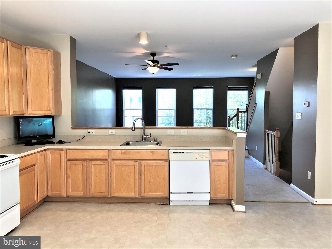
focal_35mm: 28
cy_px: 124
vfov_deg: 49.7
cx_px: 166
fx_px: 269
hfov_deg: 63.4
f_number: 1.8
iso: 20
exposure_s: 1/30
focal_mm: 4
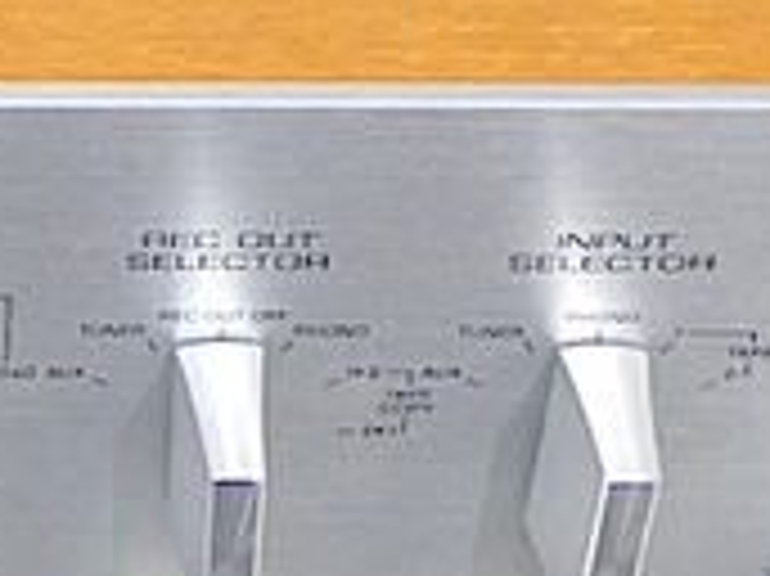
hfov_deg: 10.3
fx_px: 4112
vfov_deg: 7.9
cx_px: -464
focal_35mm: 185
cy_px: -112
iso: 200
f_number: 3.6
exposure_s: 1/20
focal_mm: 5.8
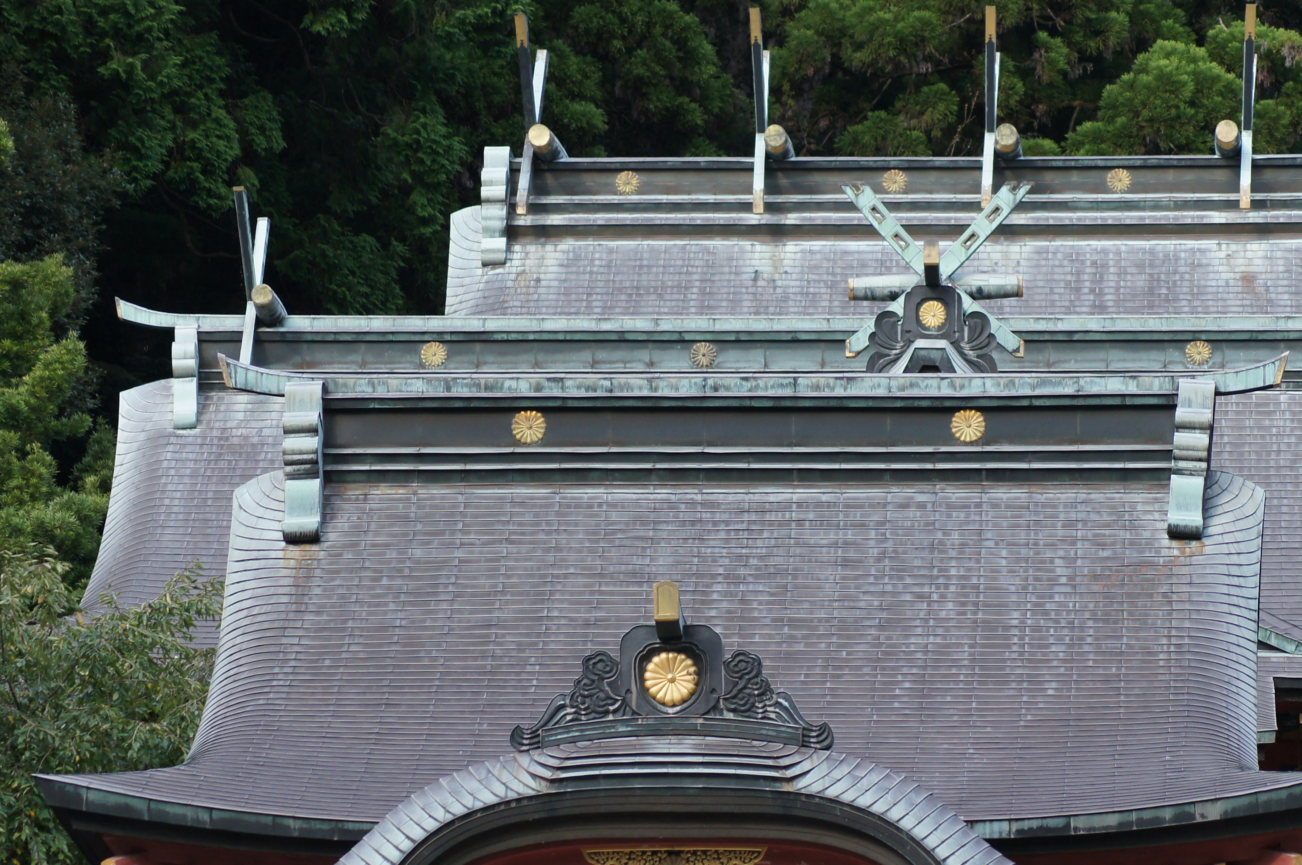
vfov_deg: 6.4
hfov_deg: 9.6
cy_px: 520
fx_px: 7762
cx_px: 898
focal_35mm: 215
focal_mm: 85
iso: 400
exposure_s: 1/400
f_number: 5.6
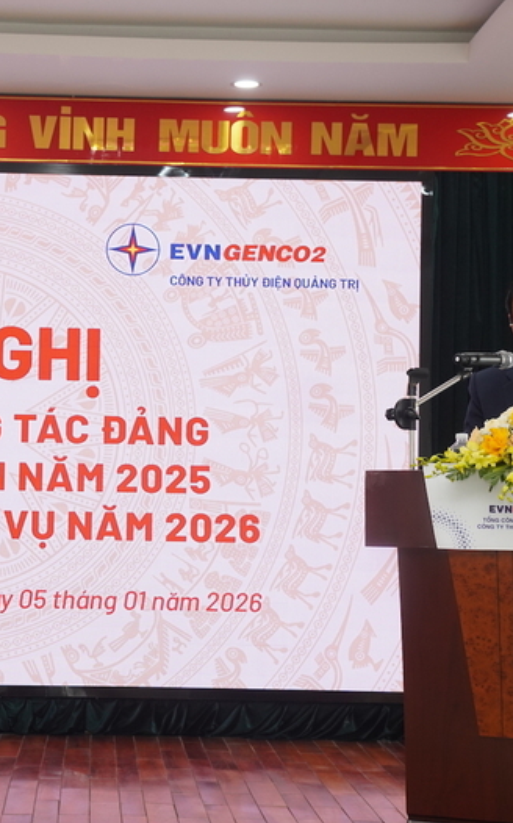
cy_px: 409
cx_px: 128
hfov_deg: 16.9
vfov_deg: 26.9
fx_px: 1720
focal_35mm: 77
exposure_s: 1/160
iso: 640
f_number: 4
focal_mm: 33
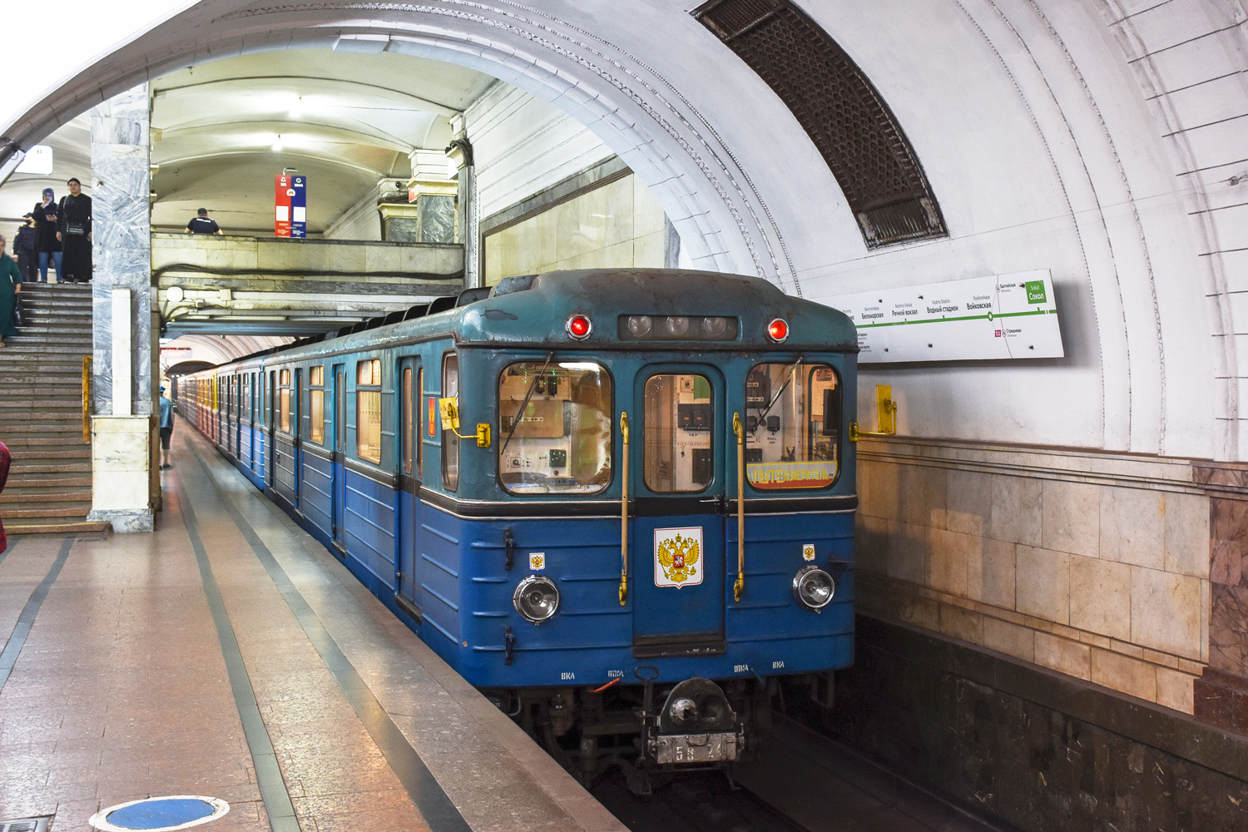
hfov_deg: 43.6
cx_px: 624
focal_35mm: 45
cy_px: 416
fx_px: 1560
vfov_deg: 29.9
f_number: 5.6
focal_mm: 30
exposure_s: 1/6
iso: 640
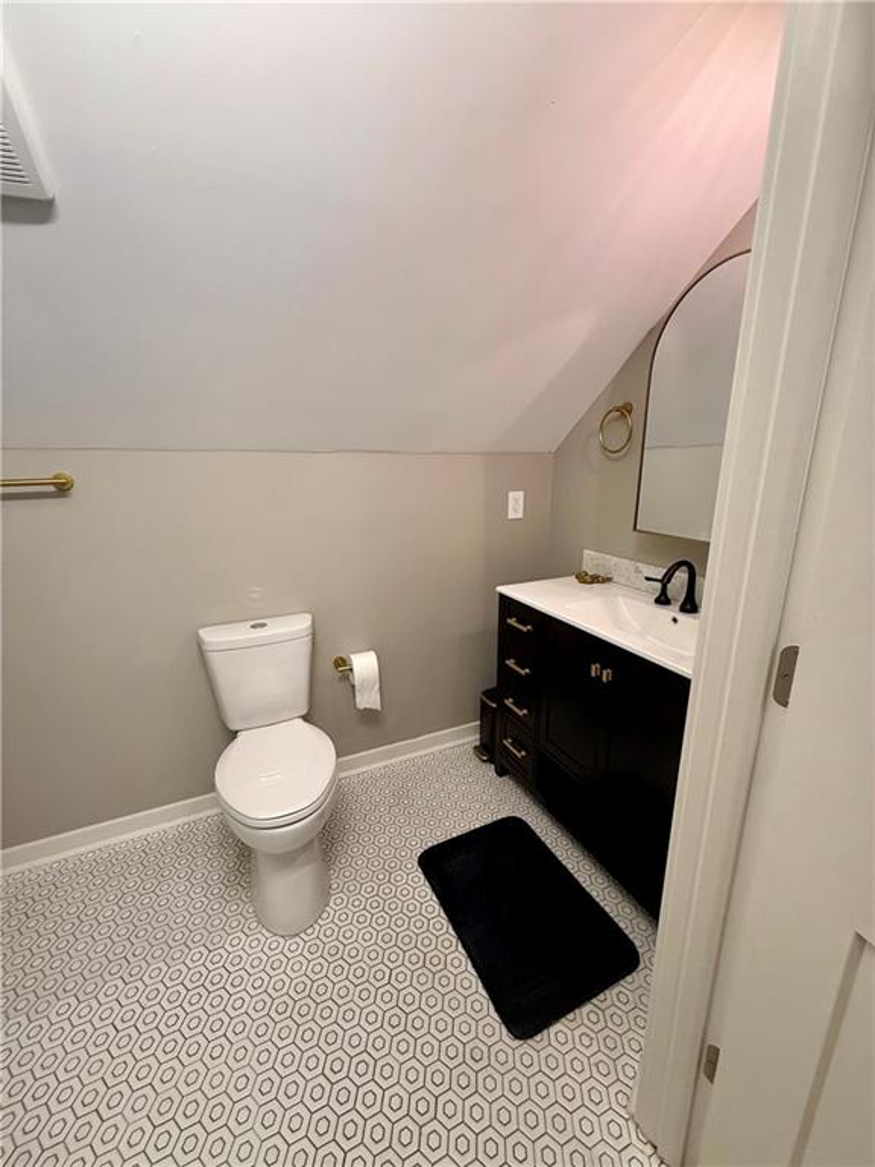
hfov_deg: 85.7
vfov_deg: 102.1
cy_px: 584
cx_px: 438
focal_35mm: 14
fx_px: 472
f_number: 2.2
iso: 250
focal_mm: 2.22
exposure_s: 1/60
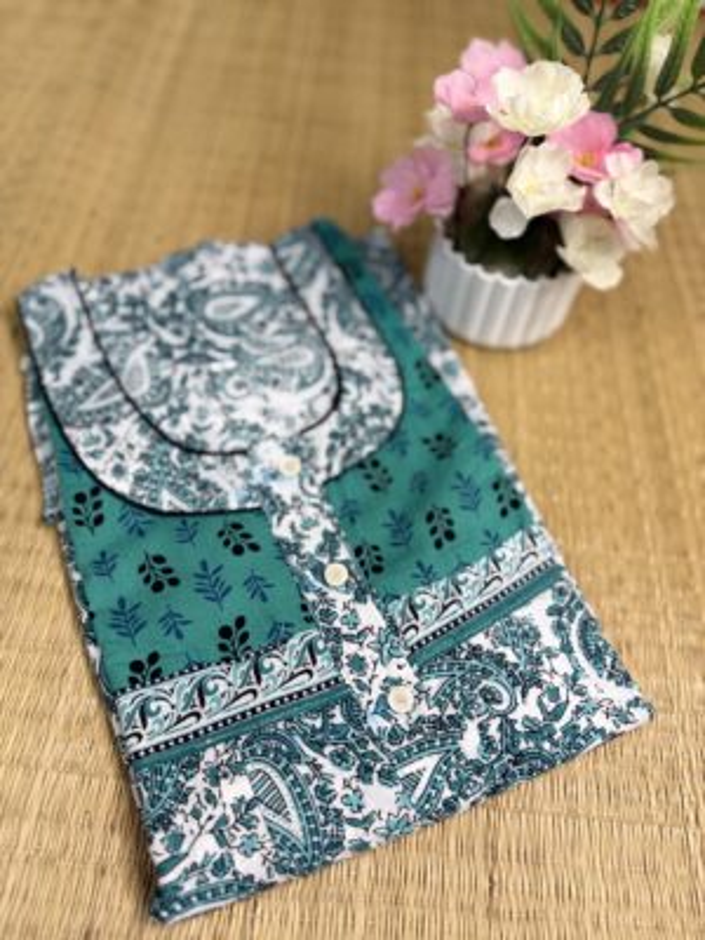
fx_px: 652
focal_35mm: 24
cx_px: 352
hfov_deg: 56.8
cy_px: 470
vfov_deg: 71.6
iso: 320
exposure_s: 1/50
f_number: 1.78
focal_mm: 6.76
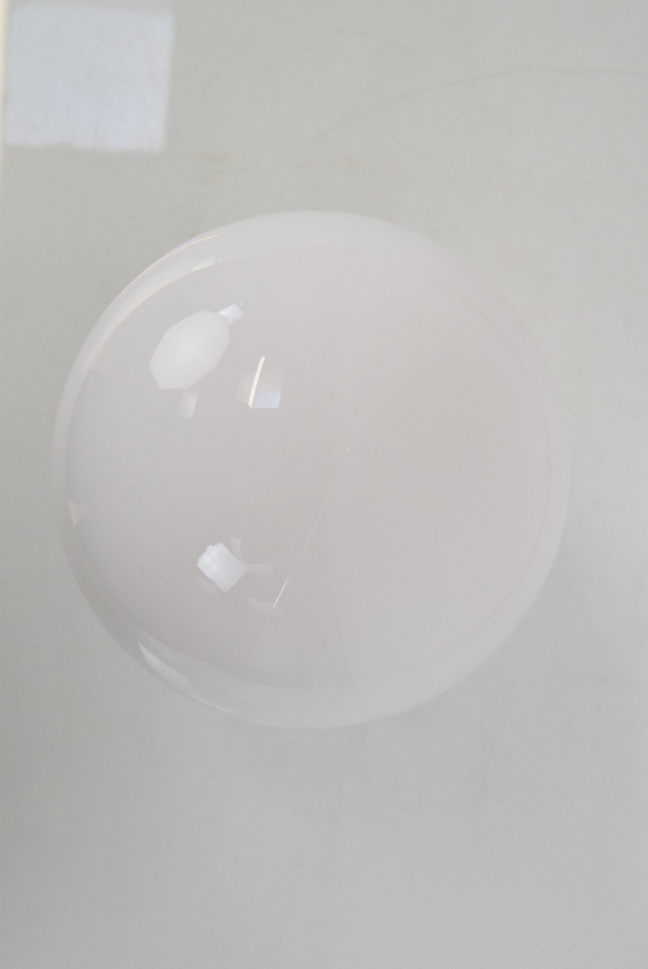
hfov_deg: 34.3
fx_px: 1051
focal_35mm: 39
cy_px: 484
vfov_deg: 49.5
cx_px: 324
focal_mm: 26
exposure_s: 1/320
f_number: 9
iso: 1600
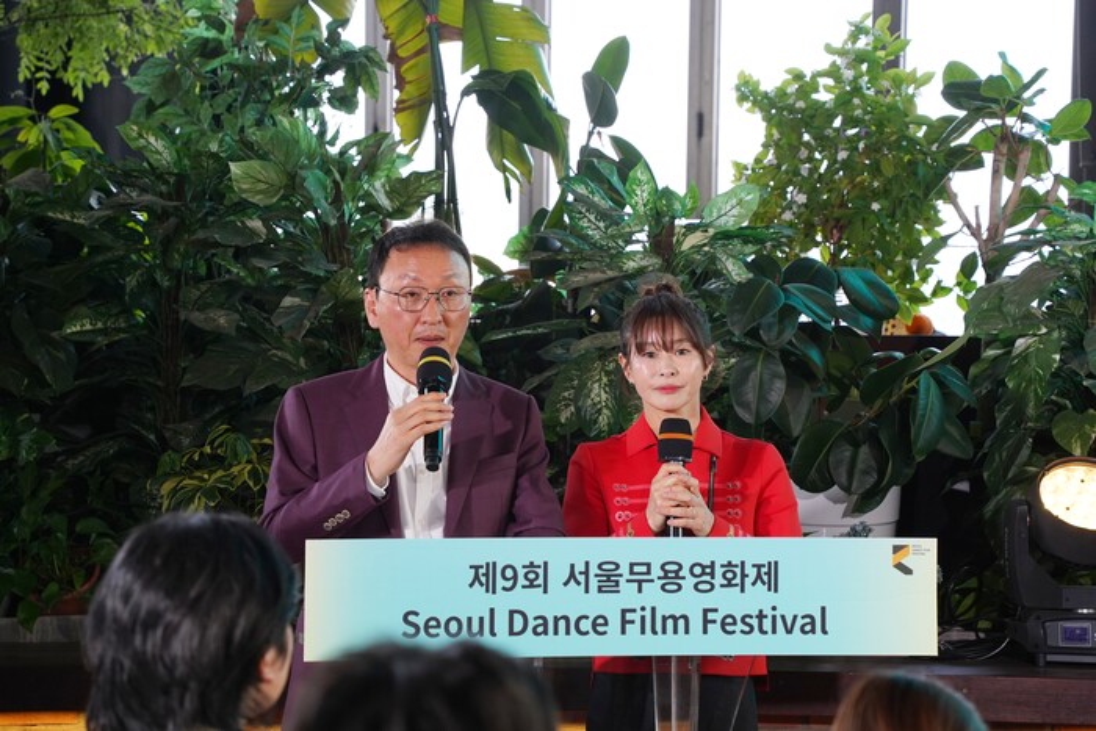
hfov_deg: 18.9
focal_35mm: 108
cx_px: 548
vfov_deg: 12.7
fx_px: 3288
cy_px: 366
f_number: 5.6
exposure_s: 1/160
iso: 1600
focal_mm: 108
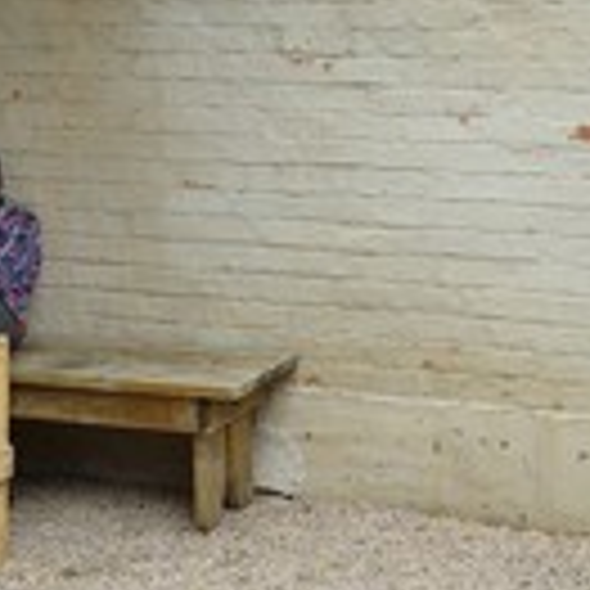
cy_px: 90
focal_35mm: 98
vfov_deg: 17.5
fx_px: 1890
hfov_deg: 17.7
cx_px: 324
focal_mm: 36
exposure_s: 1/125
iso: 200
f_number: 7.1
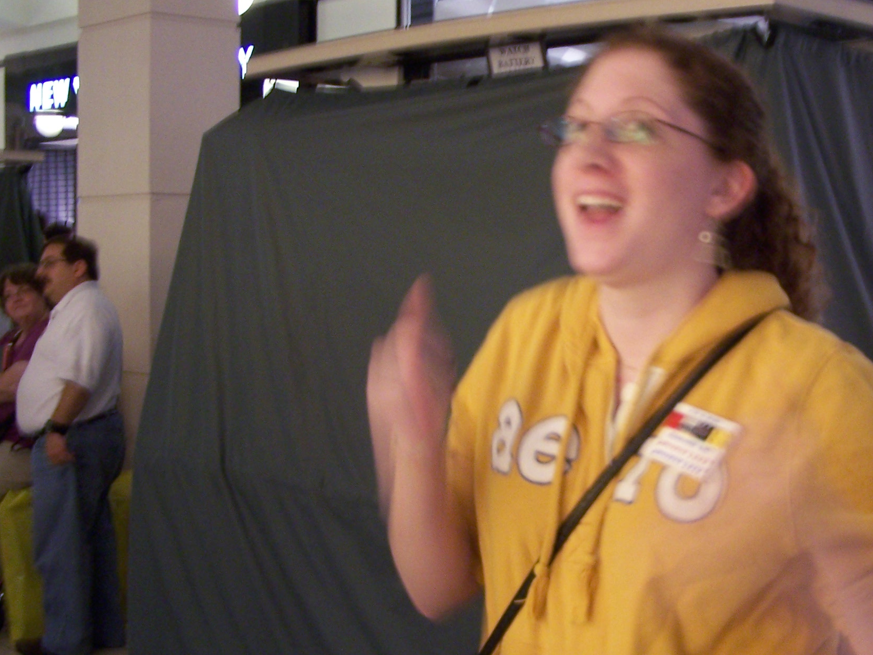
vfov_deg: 24.8
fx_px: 1488
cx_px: 617
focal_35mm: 59
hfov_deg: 32.3
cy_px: 340
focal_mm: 6.3
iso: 140
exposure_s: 1/8
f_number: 2.8
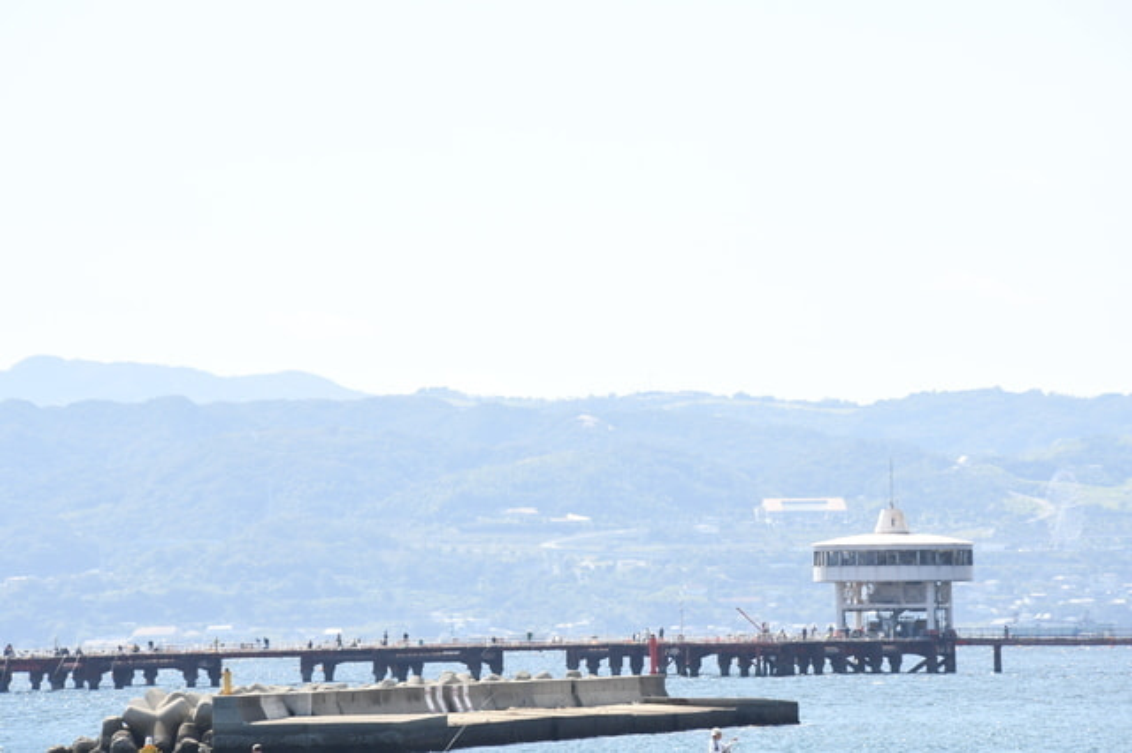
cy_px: 376
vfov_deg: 3.1
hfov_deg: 4.6
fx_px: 14142
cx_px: 566
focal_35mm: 450
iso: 640
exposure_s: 1/320
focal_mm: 300
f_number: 18
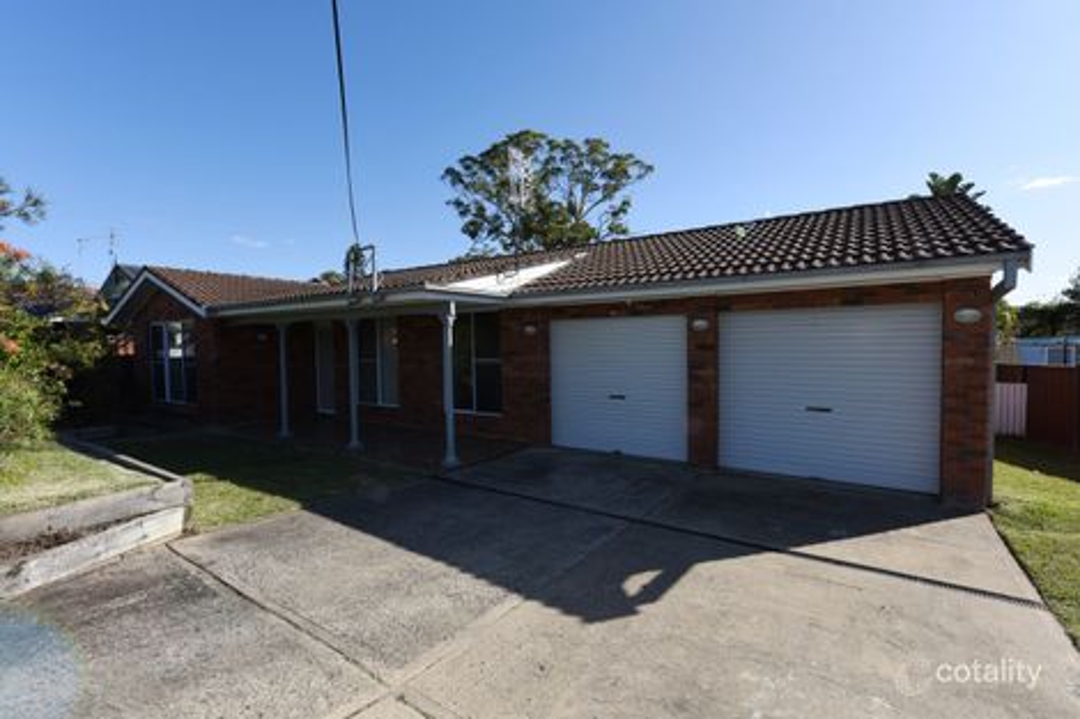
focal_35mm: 16
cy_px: 360
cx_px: 540
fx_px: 480
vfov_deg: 73.7
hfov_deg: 96.8
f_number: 16
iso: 320
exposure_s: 1/250
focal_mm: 16
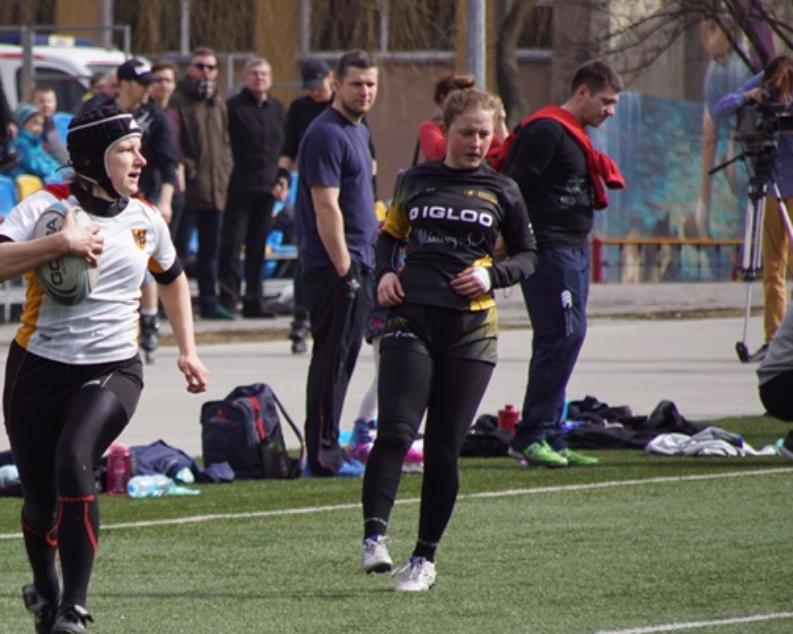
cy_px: 459
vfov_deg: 2.8
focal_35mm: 559
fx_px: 13117
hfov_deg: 3.5
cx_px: 98
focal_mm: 200
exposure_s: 1/320
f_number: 6.3
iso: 125
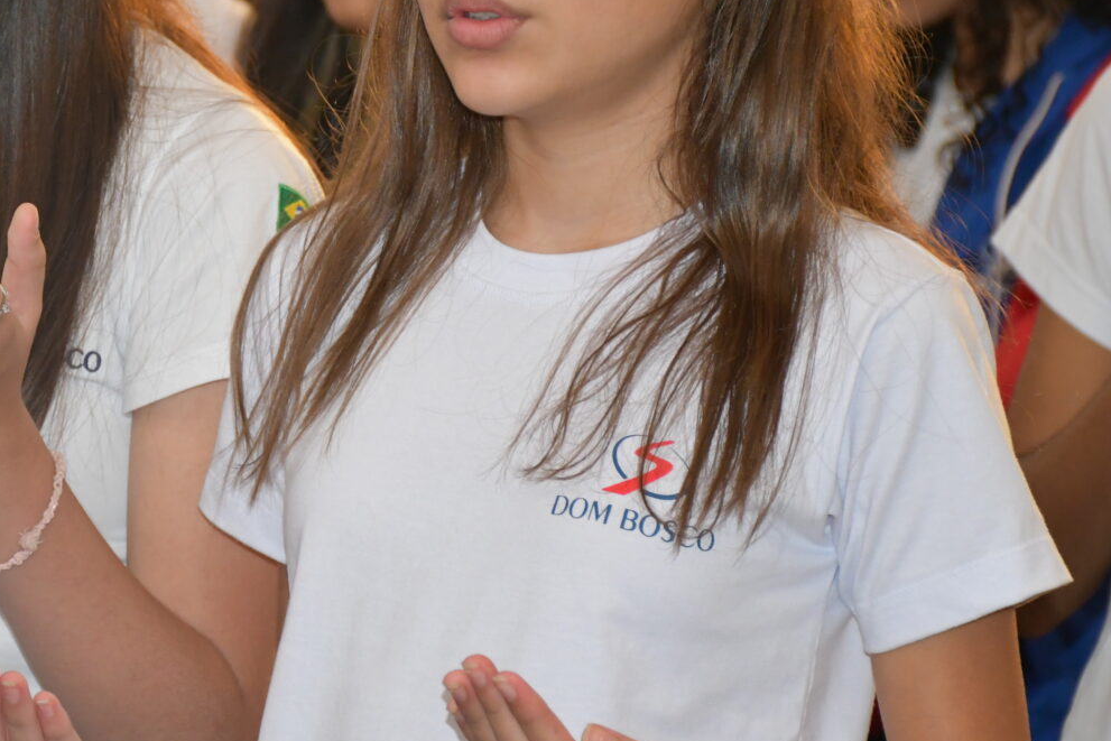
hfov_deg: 9.5
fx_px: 6697
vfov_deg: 6.3
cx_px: 196
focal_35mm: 217
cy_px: 300
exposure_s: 1/60
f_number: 5
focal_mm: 75
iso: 1800
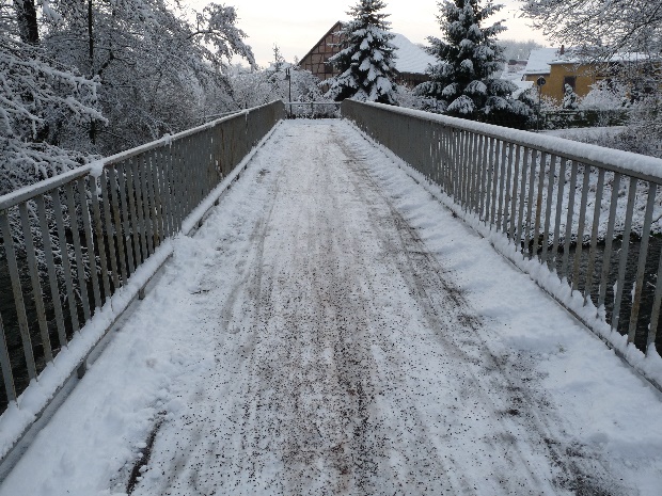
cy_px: 248
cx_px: 331
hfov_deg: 65.3
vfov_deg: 51.4
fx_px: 516
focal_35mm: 27
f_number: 5.6
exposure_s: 1/250
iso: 100
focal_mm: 4.8
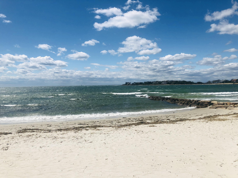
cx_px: 119
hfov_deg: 63.4
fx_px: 193
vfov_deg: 49.7
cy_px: 89
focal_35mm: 28
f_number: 1.8
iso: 20
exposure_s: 1/5405
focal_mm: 3.99
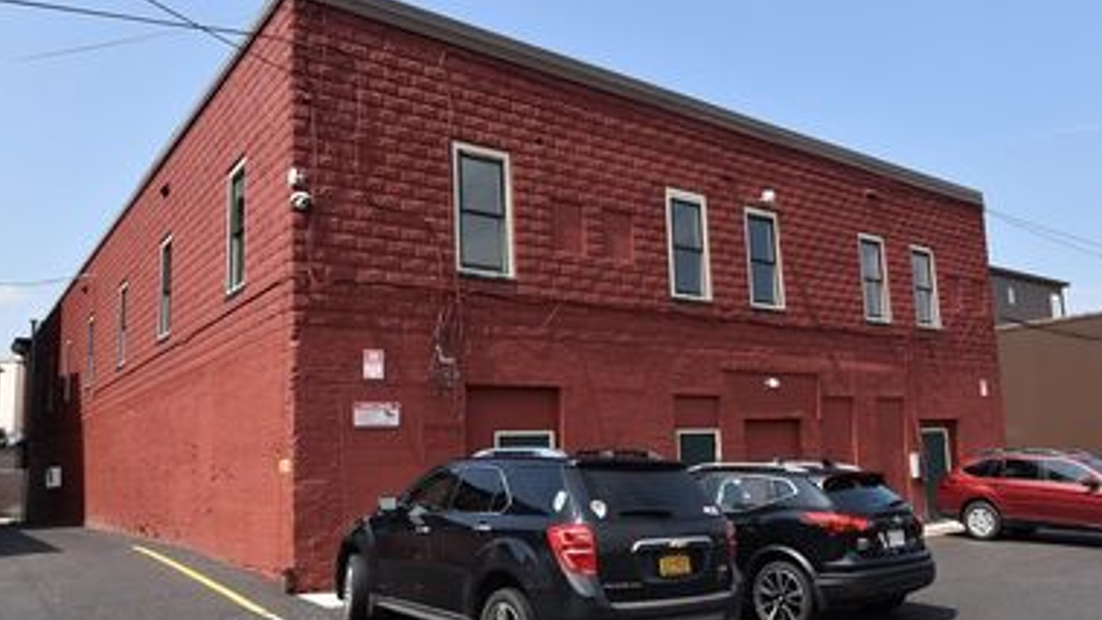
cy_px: 345
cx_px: 616
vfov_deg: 40.1
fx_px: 847
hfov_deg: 65.9
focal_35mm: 29
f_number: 9
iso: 100
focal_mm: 14
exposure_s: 1/200
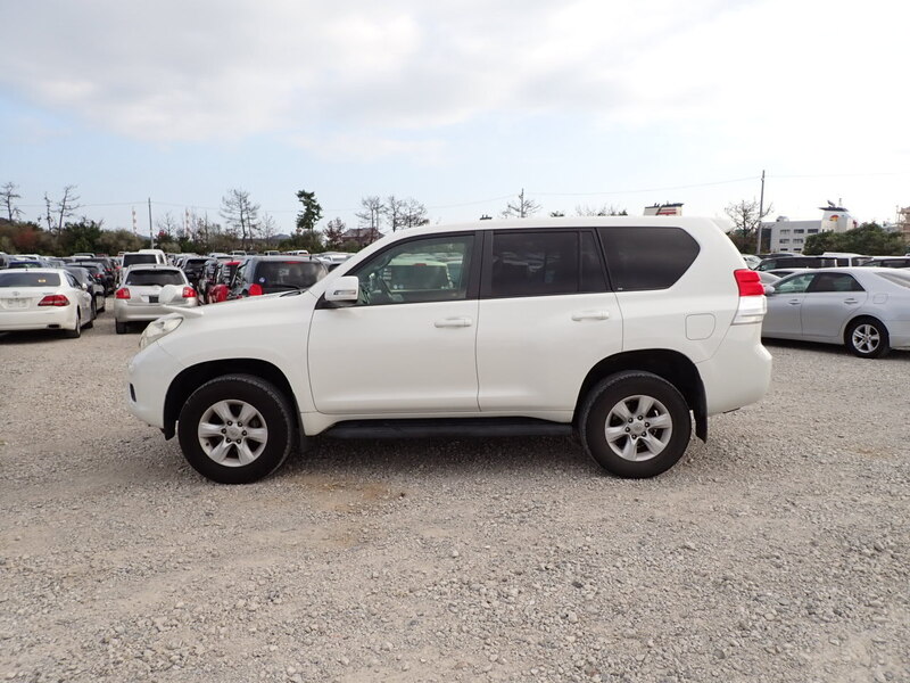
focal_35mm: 25
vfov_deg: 54.9
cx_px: 455
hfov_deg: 69.4
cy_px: 342
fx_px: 657
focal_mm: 4.5
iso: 100
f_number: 2.8
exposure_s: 1/800
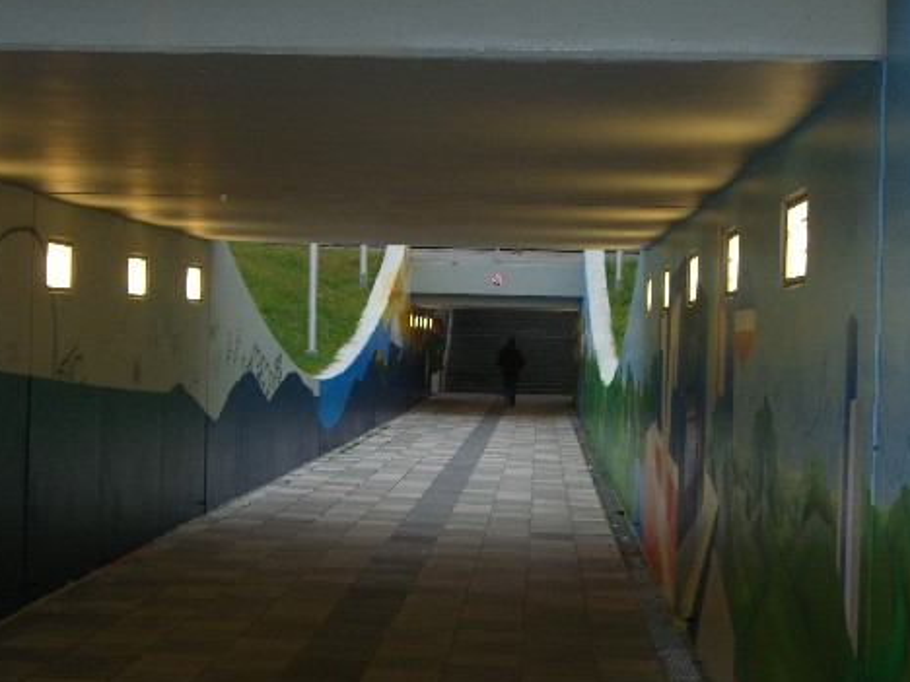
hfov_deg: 27.4
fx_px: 1866
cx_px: 491
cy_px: 370
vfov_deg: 20.7
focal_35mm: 71
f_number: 3.6
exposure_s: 1/60
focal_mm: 11.8
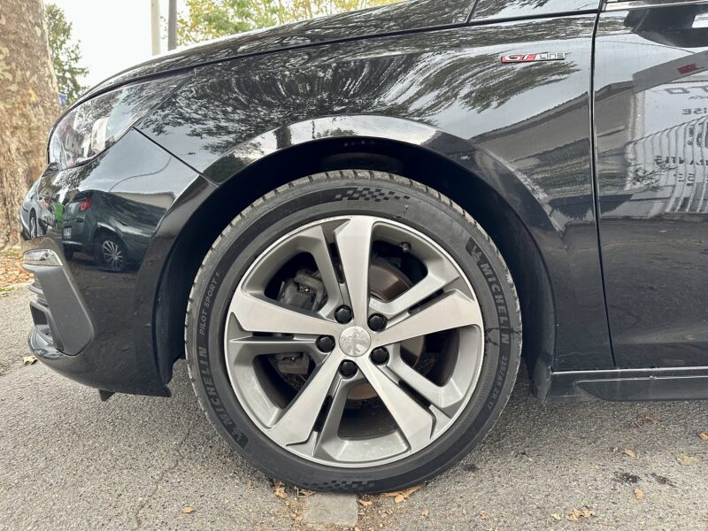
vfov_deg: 56.8
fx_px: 491
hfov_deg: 71.6
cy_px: 266
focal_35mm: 24
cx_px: 354
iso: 250
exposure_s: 1/60
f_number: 1.78
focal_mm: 6.86
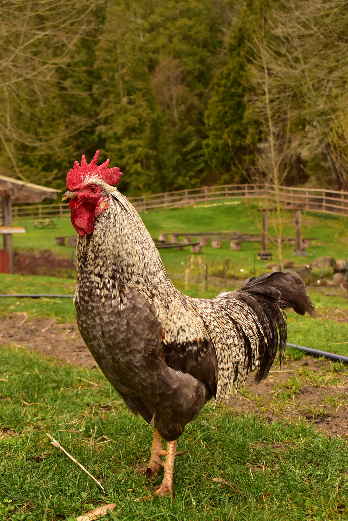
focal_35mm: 42
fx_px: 609
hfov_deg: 31.9
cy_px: 260
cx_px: 174
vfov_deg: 46.4
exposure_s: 1/250
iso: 800
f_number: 7.1
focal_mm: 28
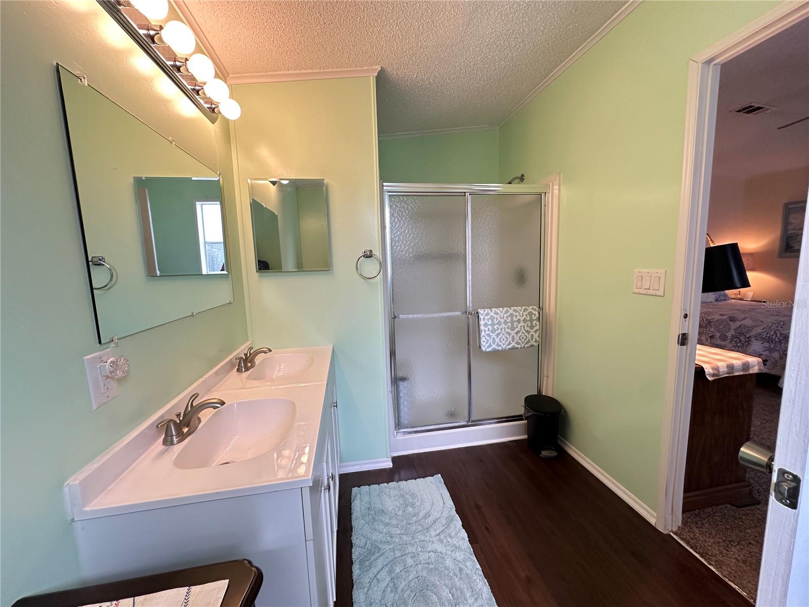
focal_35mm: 14
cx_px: 404
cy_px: 304
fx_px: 327
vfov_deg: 85.7
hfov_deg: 102.1
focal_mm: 2.22
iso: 200
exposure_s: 1/120
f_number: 2.2
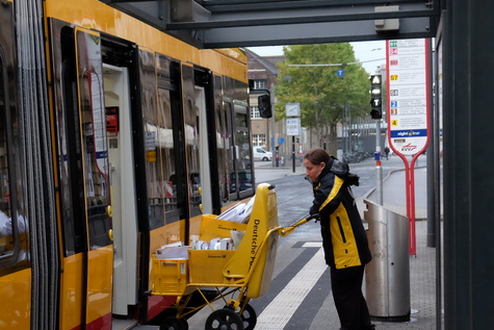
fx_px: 1235
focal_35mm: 90
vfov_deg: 15.2
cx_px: 88
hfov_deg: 22.3
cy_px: 204
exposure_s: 1/500
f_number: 3.6
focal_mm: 35.8
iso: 3200
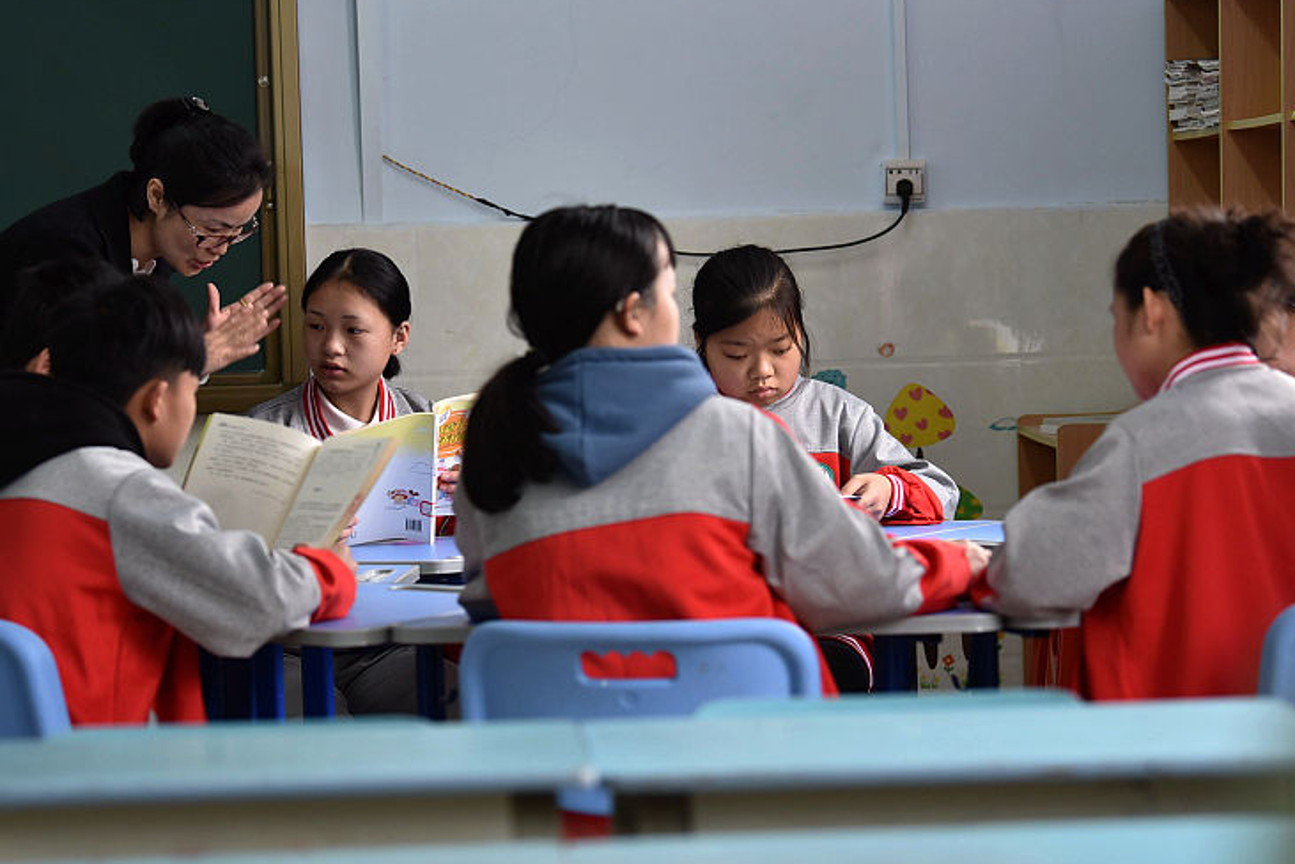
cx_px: 567
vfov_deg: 10.7
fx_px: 4606
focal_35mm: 128
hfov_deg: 16.0
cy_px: 414
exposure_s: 1/125
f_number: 3.2
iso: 640
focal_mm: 78
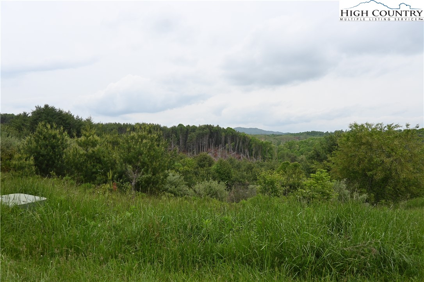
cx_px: 212
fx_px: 283
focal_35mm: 24
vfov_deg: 53.1
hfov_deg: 73.7
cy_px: 141
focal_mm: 16
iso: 100
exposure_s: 1/250
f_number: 5.6
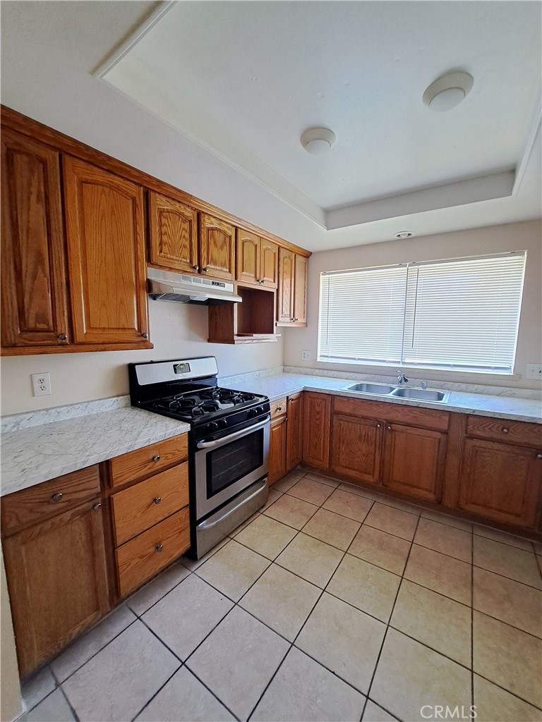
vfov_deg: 106.2
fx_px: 271
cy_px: 361
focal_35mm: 13
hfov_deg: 89.9
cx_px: 271
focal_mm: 1.74
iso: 200
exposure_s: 1/30
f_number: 2.2
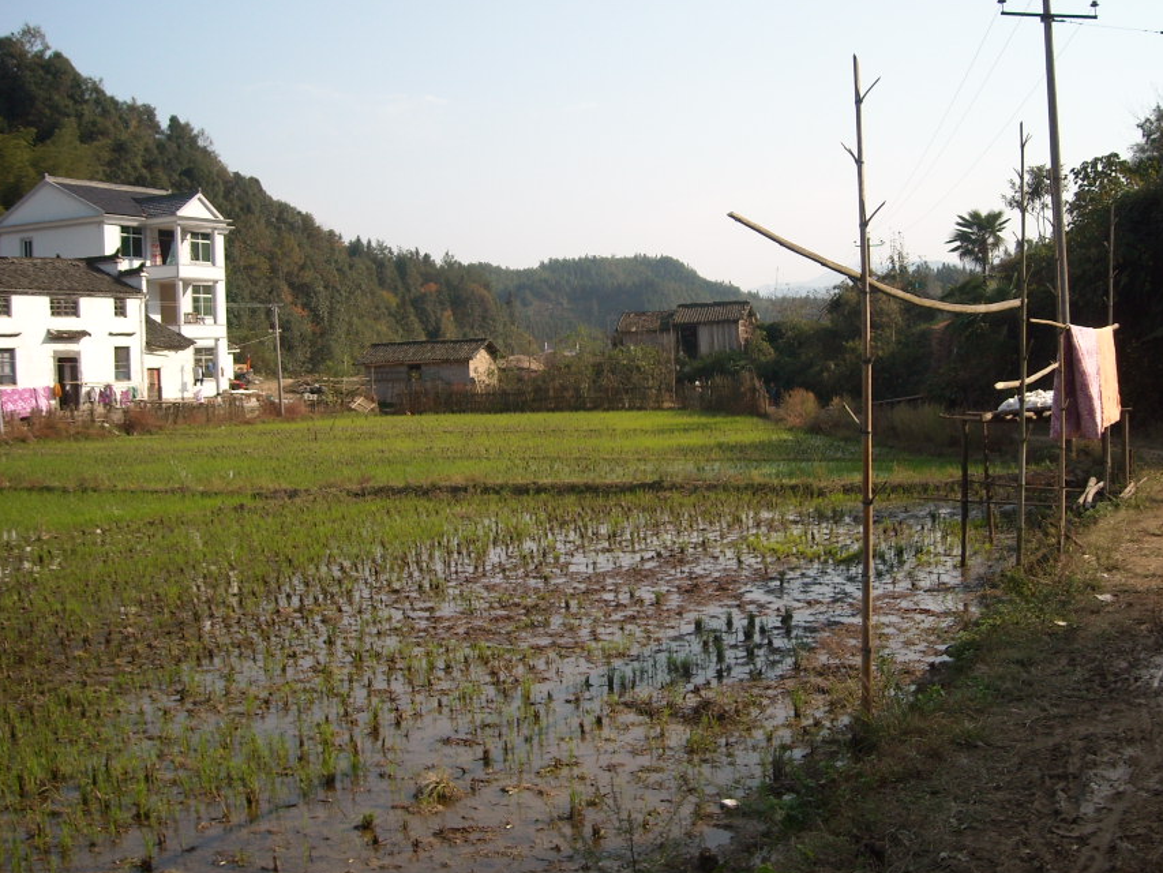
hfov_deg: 44.7
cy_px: 408
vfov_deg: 34.3
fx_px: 1411
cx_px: 644
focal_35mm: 42
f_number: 5.6
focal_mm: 5.7
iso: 64
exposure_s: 1/209
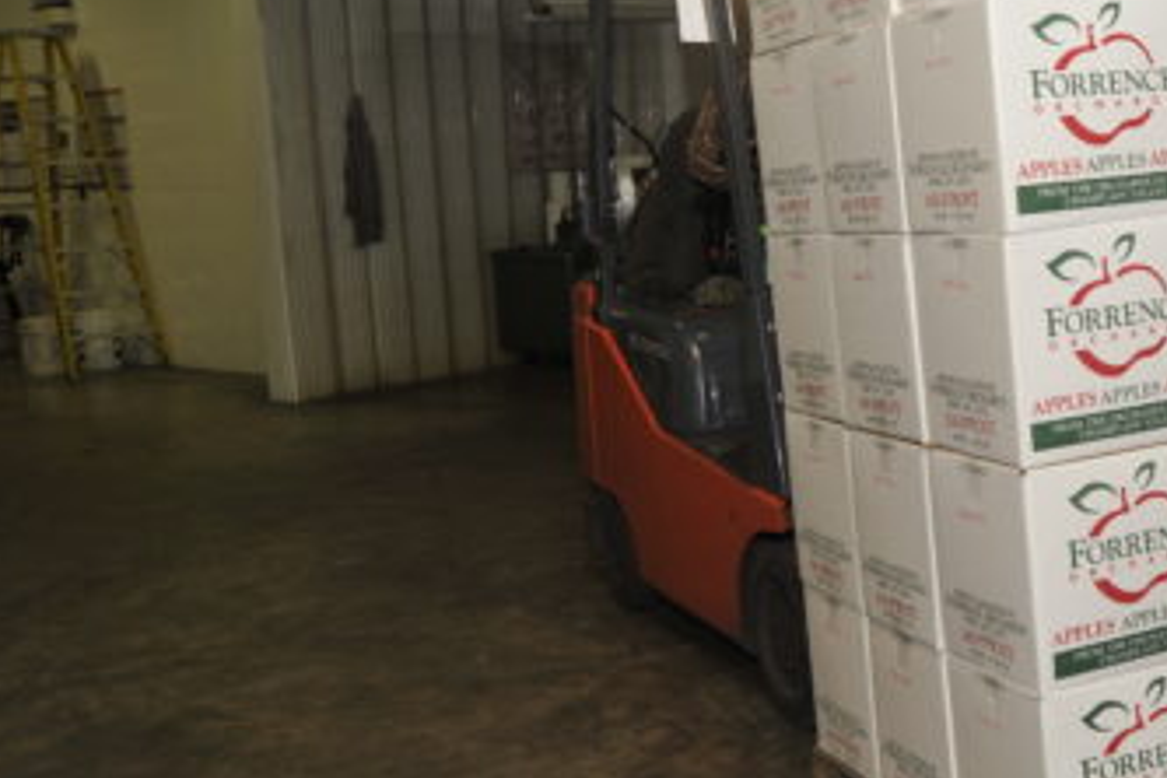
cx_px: 1116
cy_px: 286
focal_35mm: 51
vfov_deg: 26.4
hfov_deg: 35.8
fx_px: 1653
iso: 400
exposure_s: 1/100
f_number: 5.6
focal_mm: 26
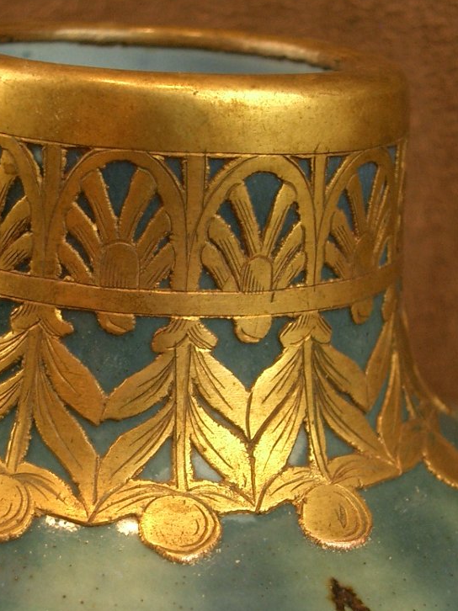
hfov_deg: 18.2
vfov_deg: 24.1
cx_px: 165
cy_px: 385
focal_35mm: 81
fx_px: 1430
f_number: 3.1
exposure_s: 1/50
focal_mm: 8.2
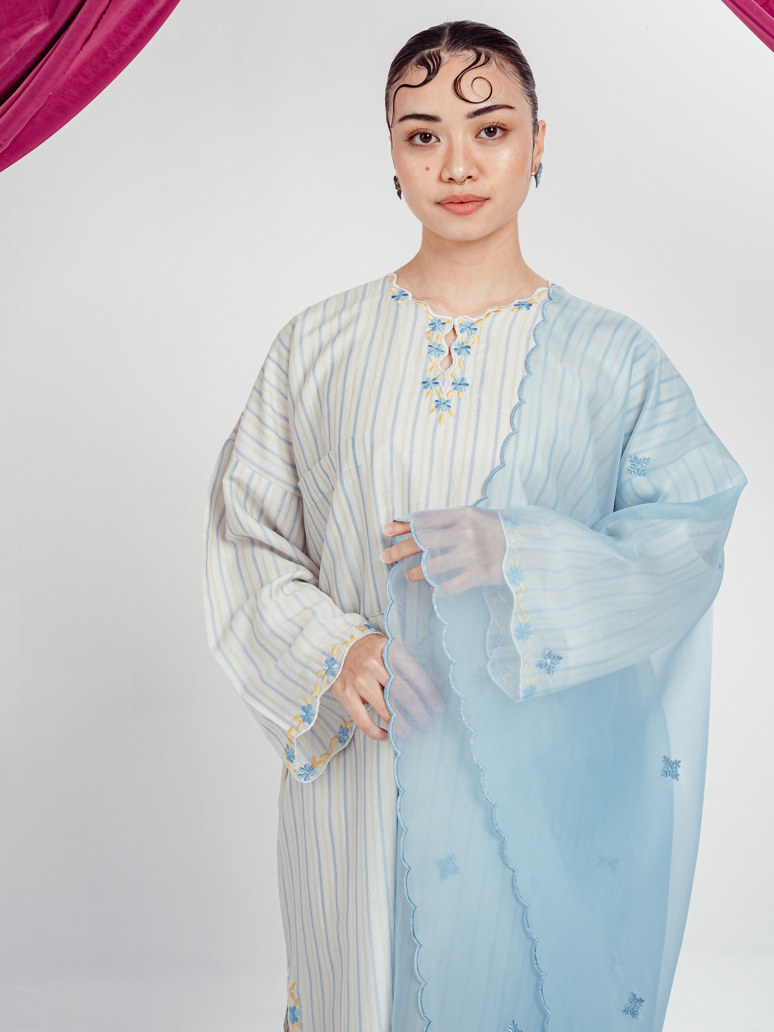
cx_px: 456
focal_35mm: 64
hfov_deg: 22.9
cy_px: 357
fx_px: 1908
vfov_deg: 30.1
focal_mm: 50
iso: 125
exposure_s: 1/200
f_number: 6.3
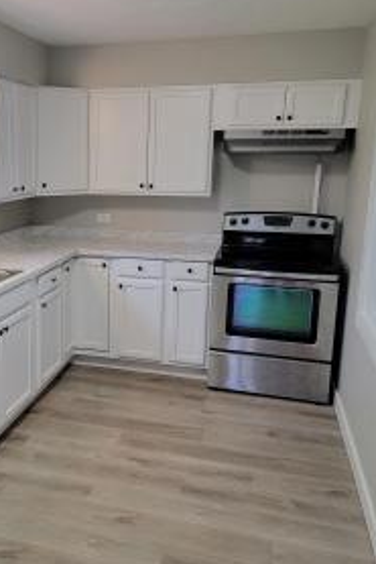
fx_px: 563
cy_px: 275
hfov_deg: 35.6
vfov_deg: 53.1
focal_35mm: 36
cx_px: 71
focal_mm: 6.7
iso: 250
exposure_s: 1/120
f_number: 1.8
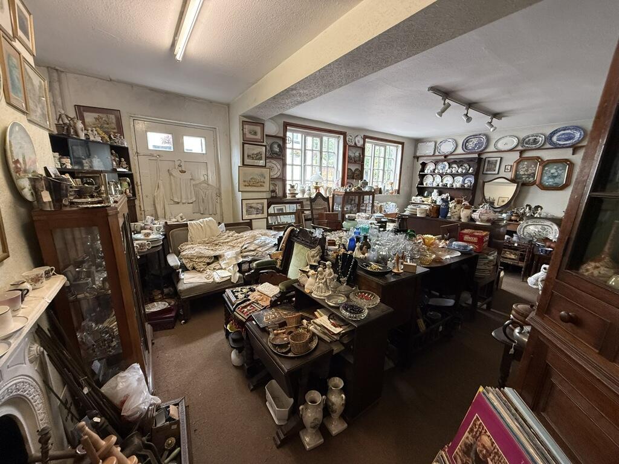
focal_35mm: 14
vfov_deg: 85.7
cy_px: 232
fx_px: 250
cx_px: 310
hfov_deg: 102.1
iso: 320
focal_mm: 2.22
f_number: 2.2
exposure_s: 1/89
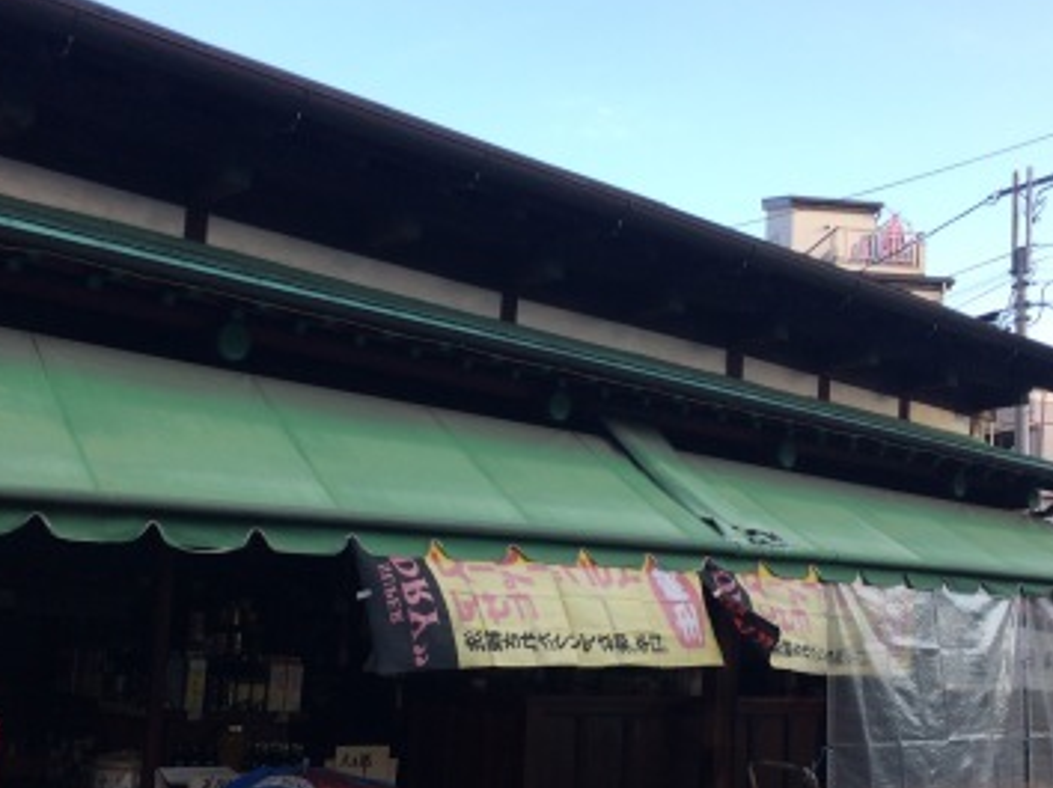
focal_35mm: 41
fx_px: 1246
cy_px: 516
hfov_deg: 45.8
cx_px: 485
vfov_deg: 34.8
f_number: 2.2
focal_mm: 4.15
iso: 32
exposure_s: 1/342
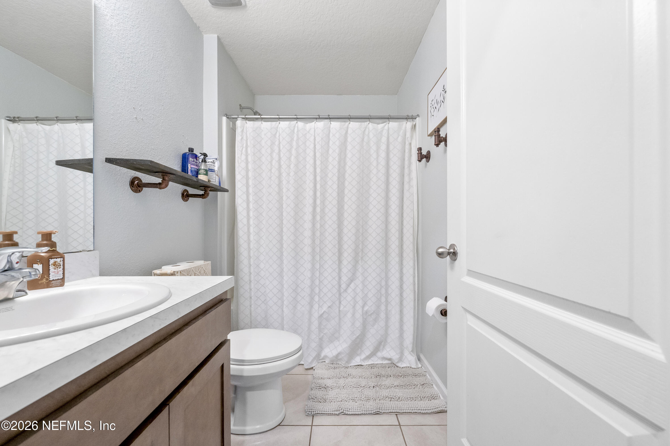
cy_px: 223
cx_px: 335
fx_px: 242
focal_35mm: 13
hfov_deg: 108.3
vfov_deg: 85.4
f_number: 5.6
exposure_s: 1/80
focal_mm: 13
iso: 1600
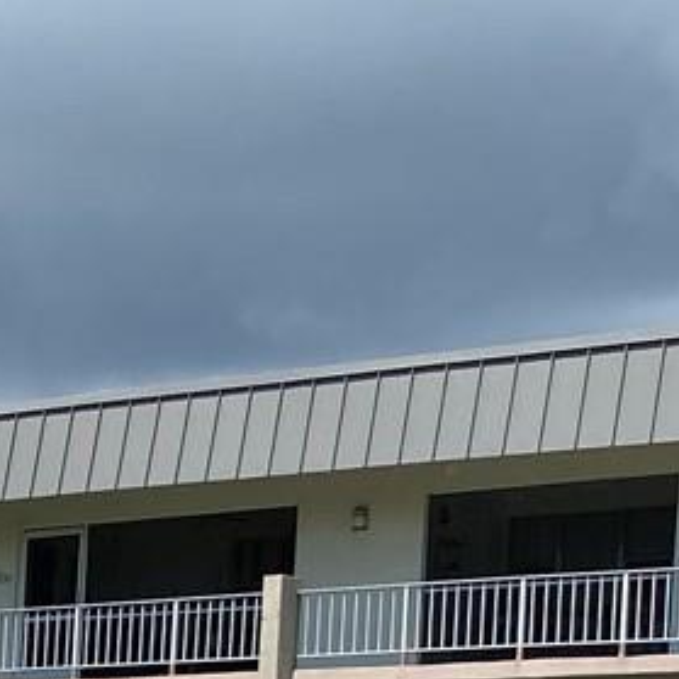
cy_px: 1146
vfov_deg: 12.3
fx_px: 2929
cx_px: -560
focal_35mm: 132
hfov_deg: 12.1
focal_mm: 4.25
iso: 32
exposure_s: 1/4808
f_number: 1.8
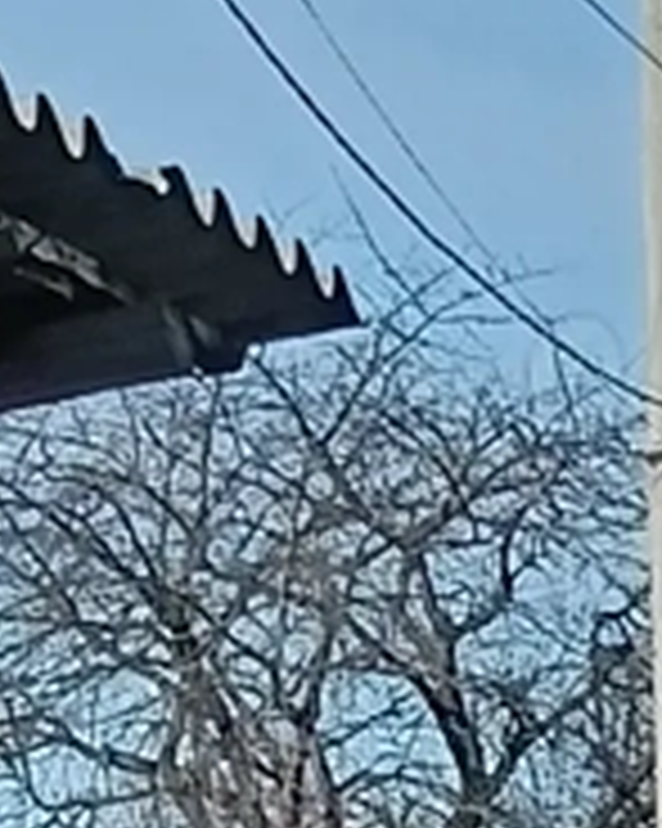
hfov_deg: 4.9
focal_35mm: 297
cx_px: 2112
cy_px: 1836
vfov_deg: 6.3
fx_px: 7280
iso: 64
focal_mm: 3.98
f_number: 1.8
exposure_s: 1/934
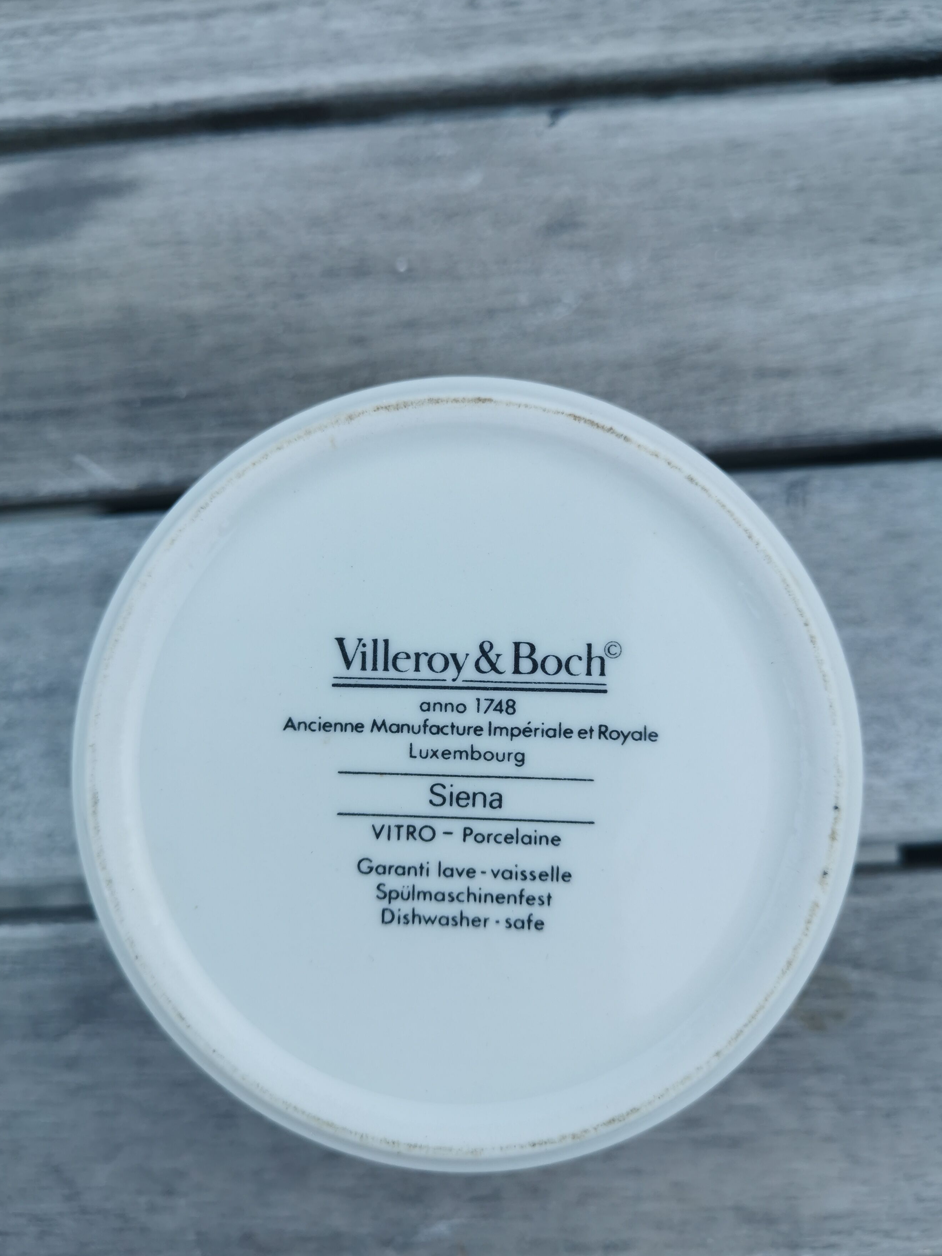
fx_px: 1016
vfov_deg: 63.4
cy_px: 629
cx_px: 457
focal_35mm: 28
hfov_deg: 49.7
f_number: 1.8
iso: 50
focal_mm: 5.58
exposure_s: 1/293
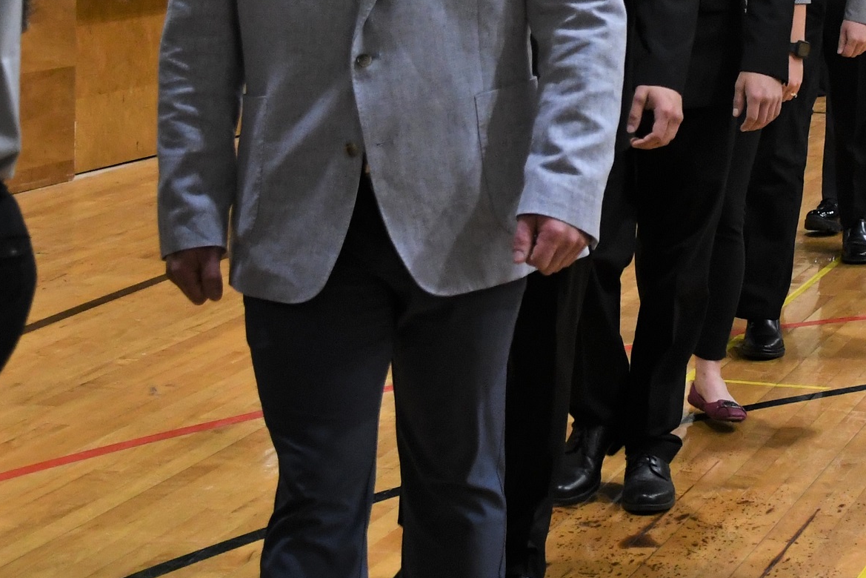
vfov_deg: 11.3
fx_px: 2887
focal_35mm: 120
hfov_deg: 16.9
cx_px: 724
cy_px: -8
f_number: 4
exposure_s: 1/320
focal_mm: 28
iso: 2000
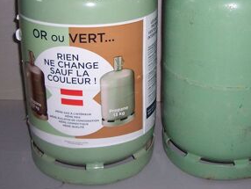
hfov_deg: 30.8
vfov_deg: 23.5
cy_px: 55
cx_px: 181
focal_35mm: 62
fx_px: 450
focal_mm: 5.6
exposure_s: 1/60
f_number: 2.8
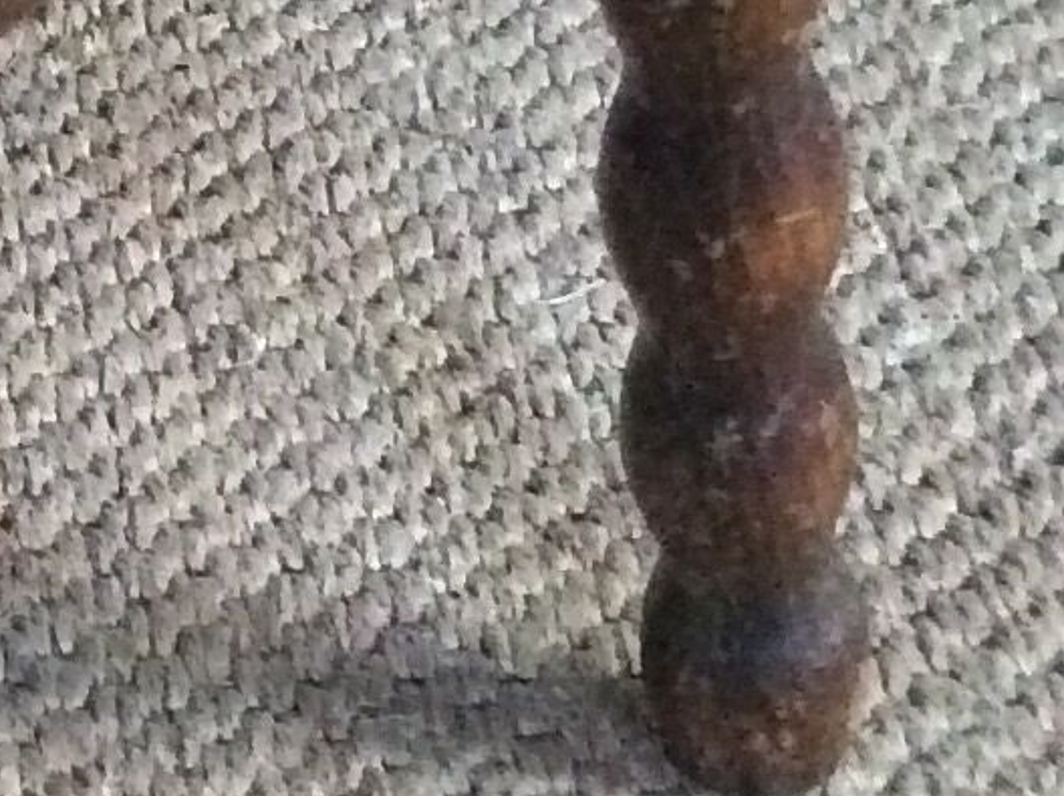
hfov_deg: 12.3
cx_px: -224
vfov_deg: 9.4
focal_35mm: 157
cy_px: 435
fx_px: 4821
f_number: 2.4
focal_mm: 3.3
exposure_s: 1/17
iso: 640
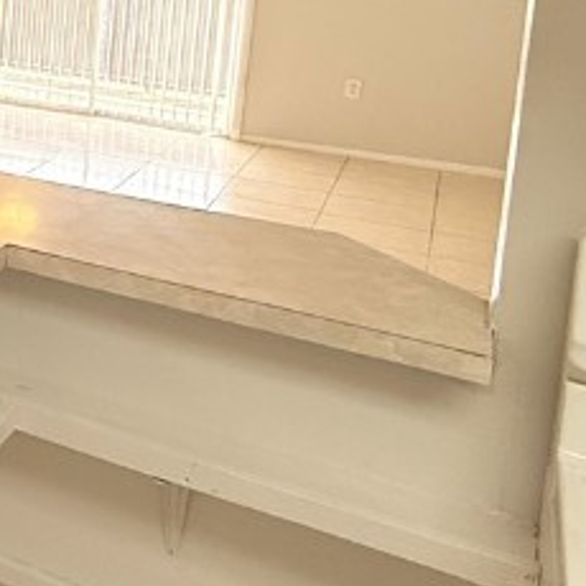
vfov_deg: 29.1
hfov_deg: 22.9
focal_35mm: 55
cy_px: -3
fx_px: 1053
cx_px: -369
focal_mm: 2.22
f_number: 2.2
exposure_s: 1/120
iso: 160
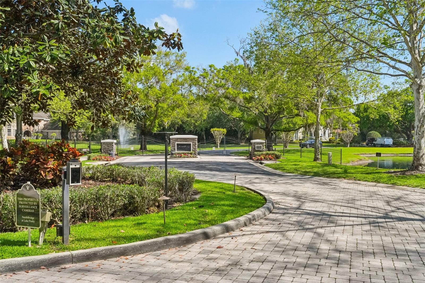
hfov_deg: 53.1
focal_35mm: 36
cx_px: 212
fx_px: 425
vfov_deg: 36.9
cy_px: 142
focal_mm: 24
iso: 800
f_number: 8
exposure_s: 1/2000
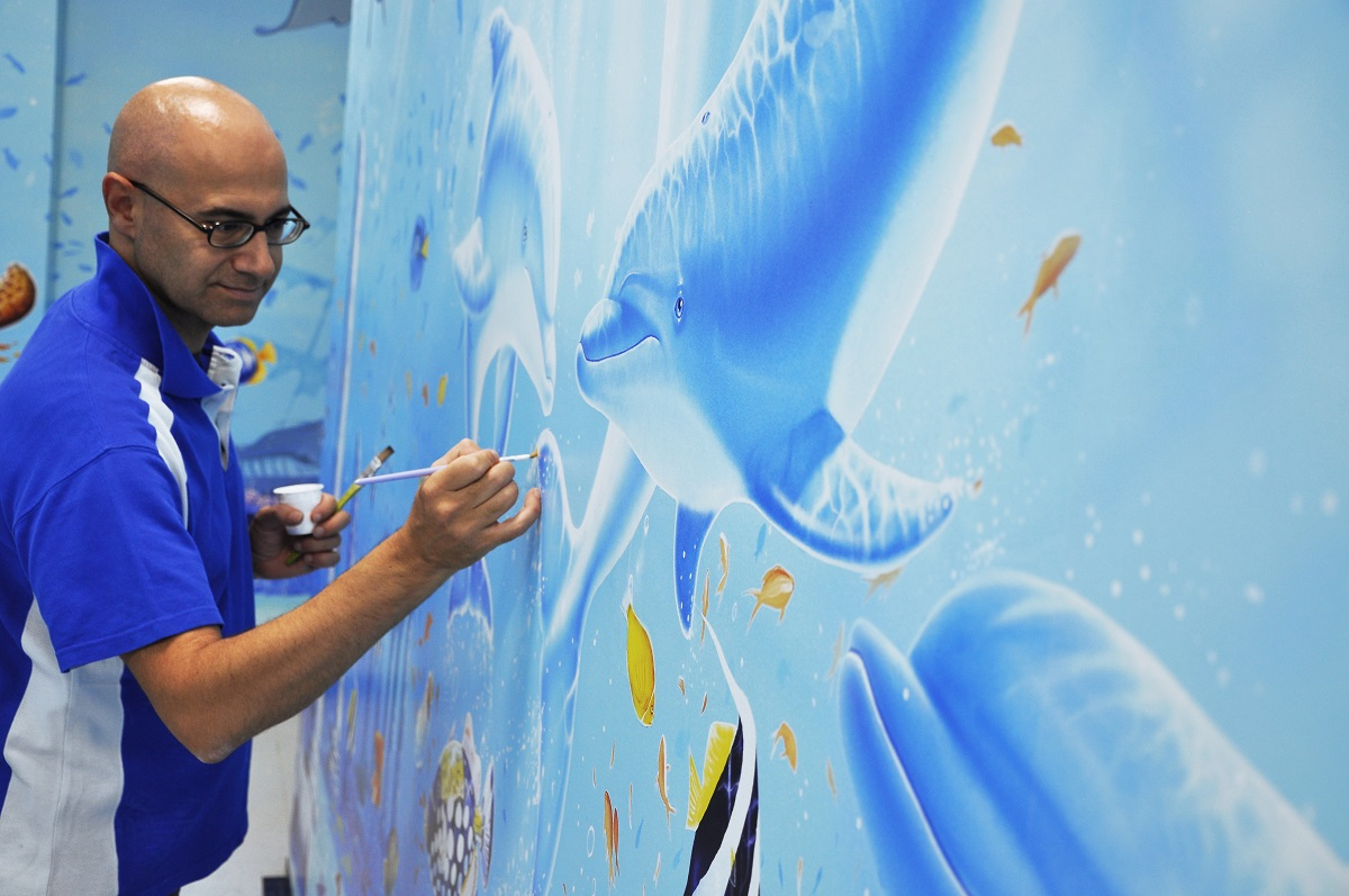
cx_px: 674
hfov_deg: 38.9
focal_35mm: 51
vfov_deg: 26.4
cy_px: 448
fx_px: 1909
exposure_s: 1/30
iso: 280
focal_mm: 34
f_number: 5.6
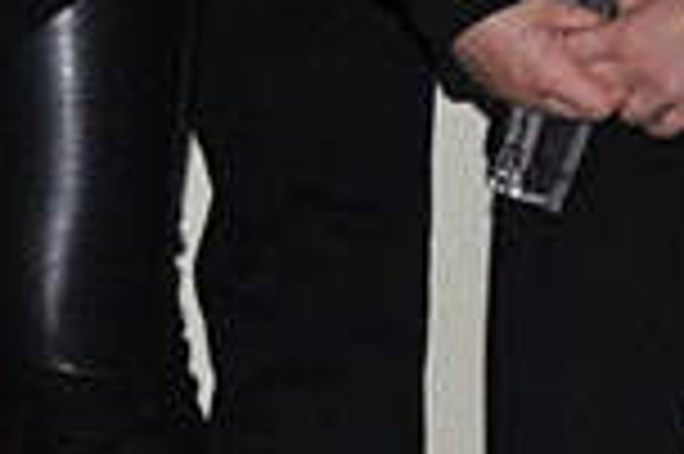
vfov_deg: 4.2
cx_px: 1359
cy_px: -784
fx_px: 6035
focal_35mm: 318
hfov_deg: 6.3
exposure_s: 1/60
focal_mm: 38
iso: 1600
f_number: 5
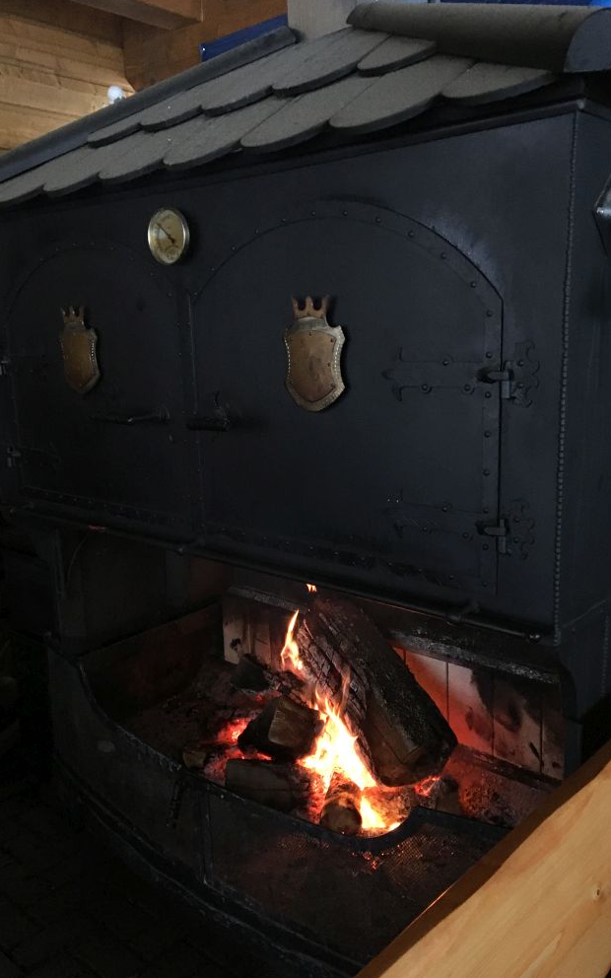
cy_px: 491
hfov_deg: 40.6
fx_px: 826
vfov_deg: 61.2
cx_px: 292
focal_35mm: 31
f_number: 2.2
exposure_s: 1/25
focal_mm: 4.15
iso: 250
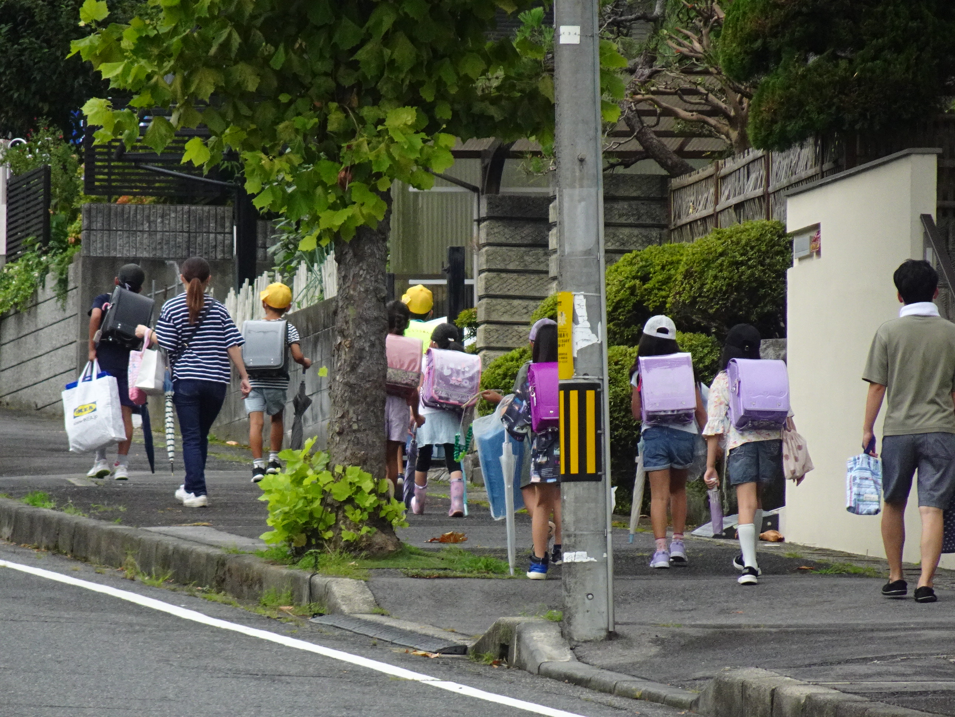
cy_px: 358
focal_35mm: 481
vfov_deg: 3.1
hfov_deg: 4.1
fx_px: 13270
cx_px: 478
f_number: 6.3
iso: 500
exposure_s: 1/250
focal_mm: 78.42
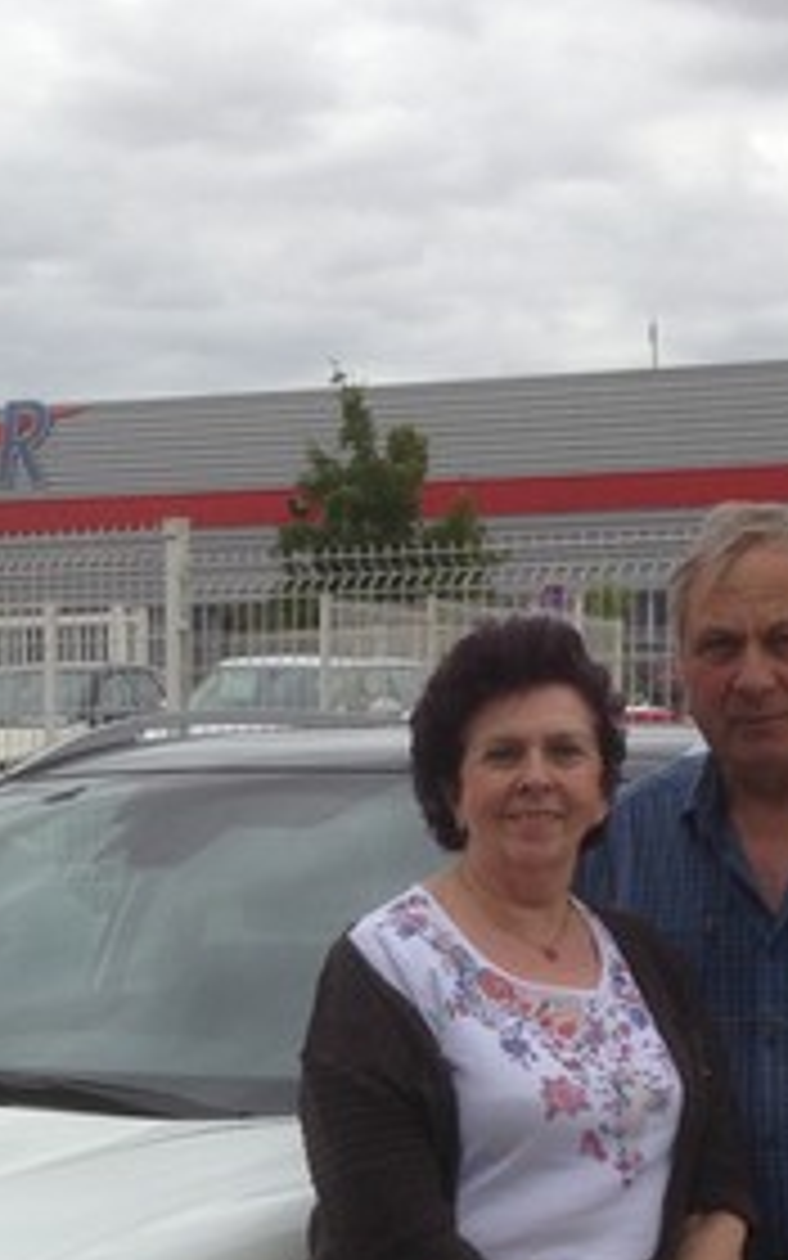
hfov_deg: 13.0
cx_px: 207
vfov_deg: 20.3
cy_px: 1161
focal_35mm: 100
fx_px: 3436
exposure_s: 1/797
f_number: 2.4
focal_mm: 4.12
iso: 50
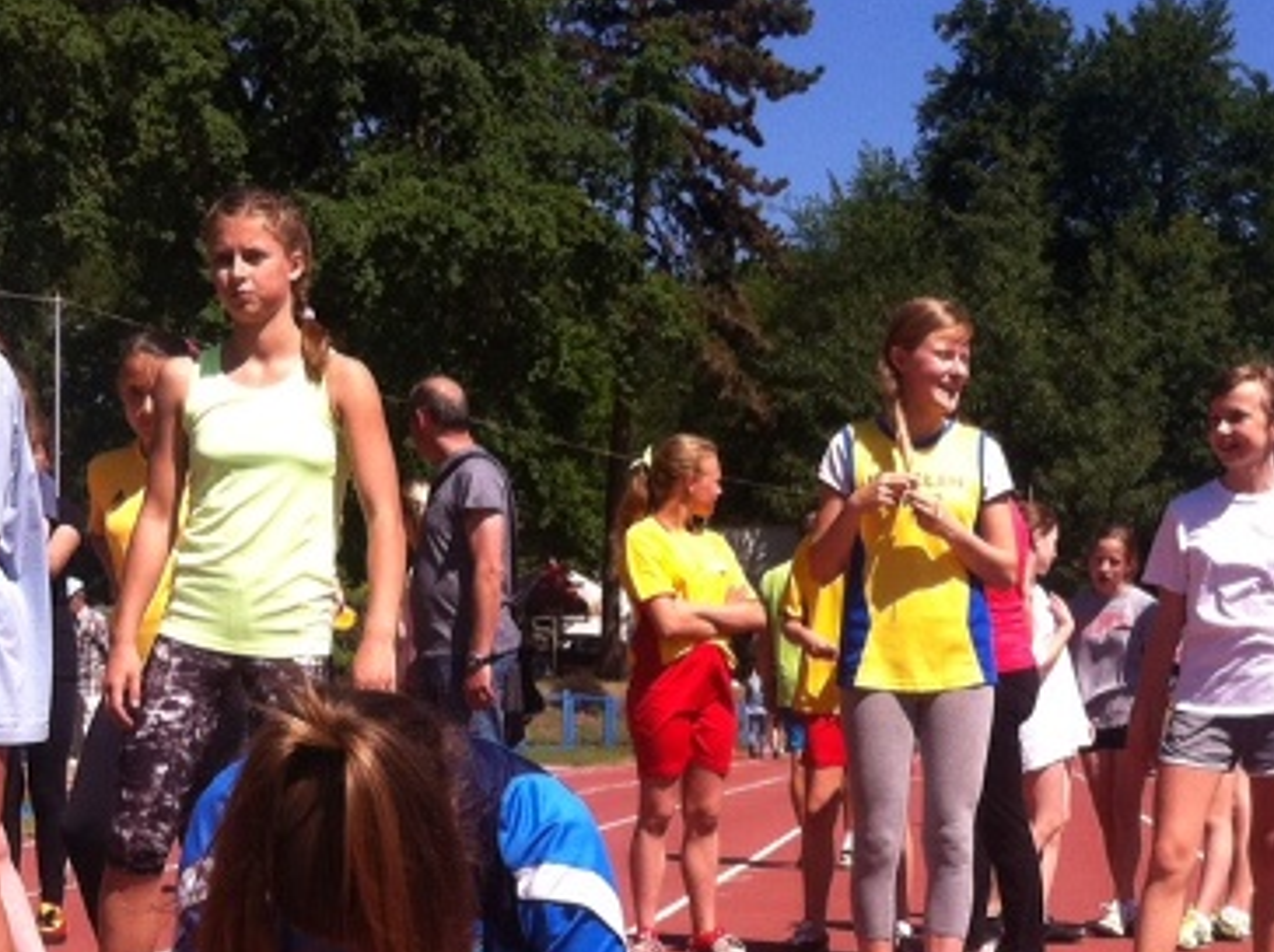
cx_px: 1018
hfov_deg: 25.0
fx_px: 2830
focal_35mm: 77
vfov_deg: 18.7
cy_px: 882
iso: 80
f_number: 2.8
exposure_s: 1/1160
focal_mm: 3.85
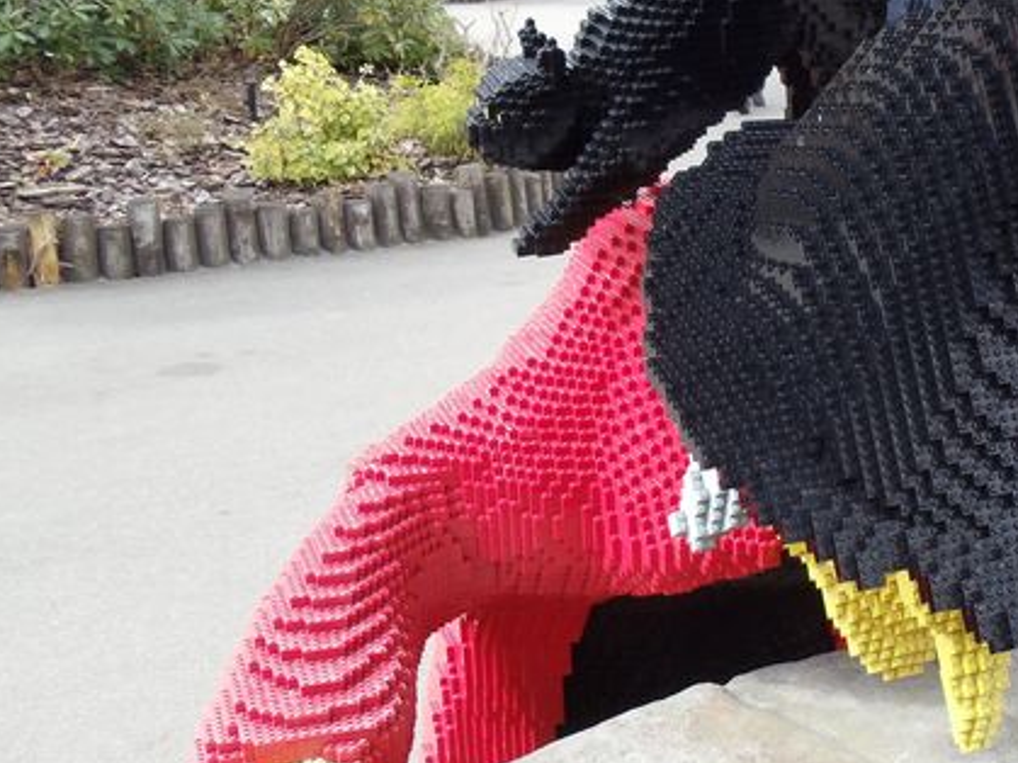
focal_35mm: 84
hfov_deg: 22.8
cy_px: 333
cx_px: 894
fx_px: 2470
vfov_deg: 17.6
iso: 100
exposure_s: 1/250
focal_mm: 6
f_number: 3.5
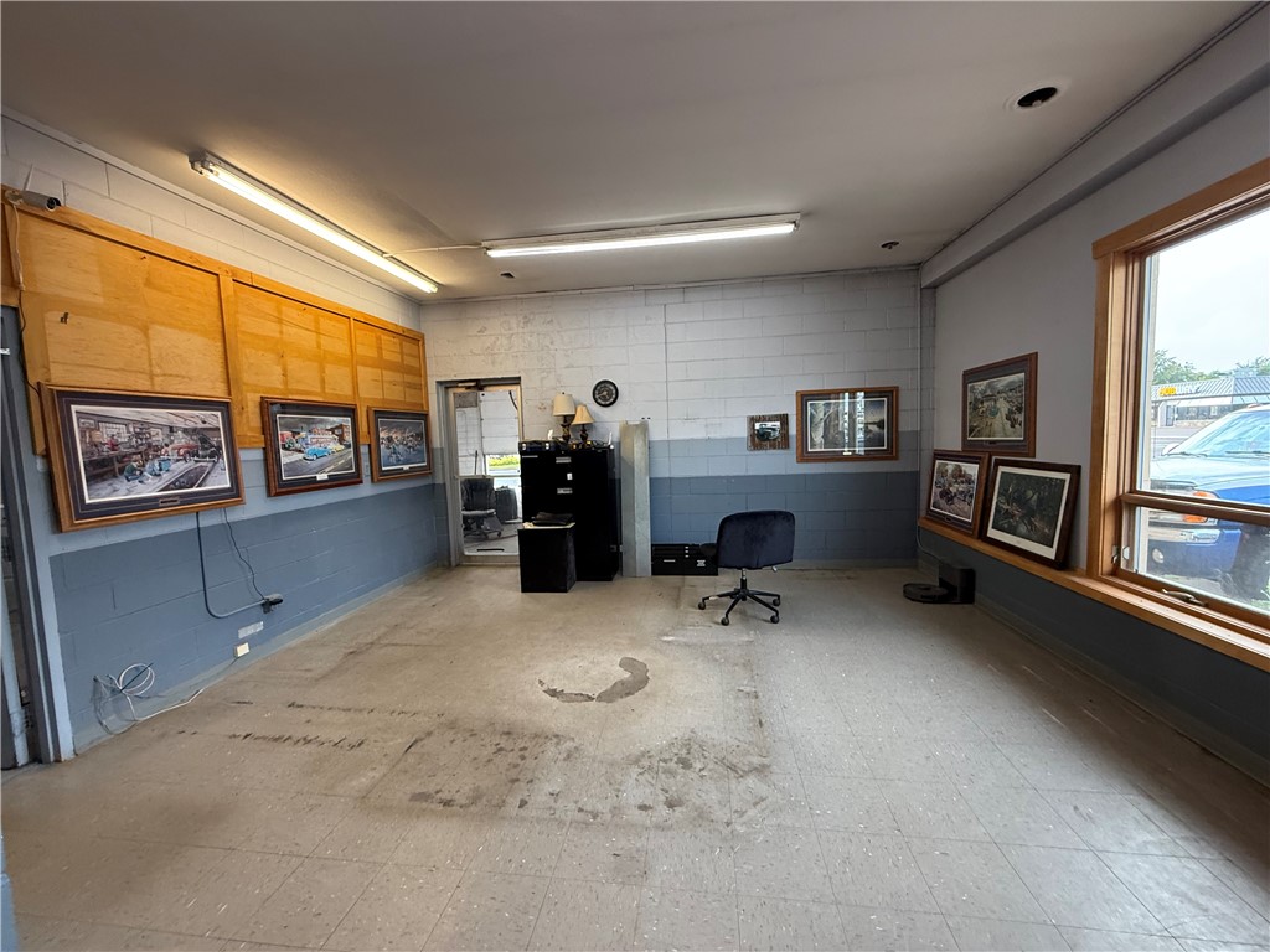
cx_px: 635
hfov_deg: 102.1
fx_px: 514
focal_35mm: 14
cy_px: 476
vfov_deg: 85.7
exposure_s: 1/120
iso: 250
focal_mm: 2.22
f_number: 2.2
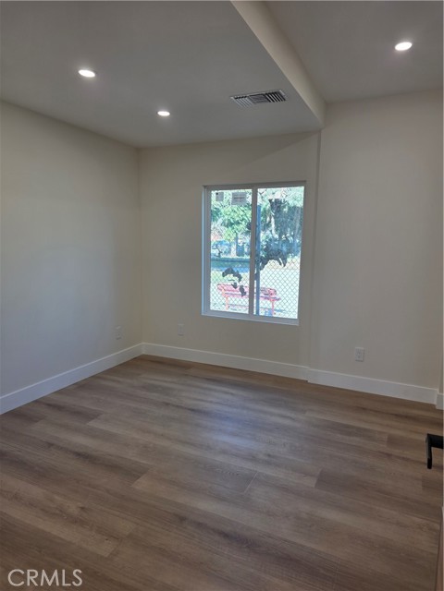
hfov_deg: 58.9
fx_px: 393
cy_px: 296
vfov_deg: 73.9
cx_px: 222
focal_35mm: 23
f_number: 1.7
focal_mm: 6.25
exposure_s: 1/120
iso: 32
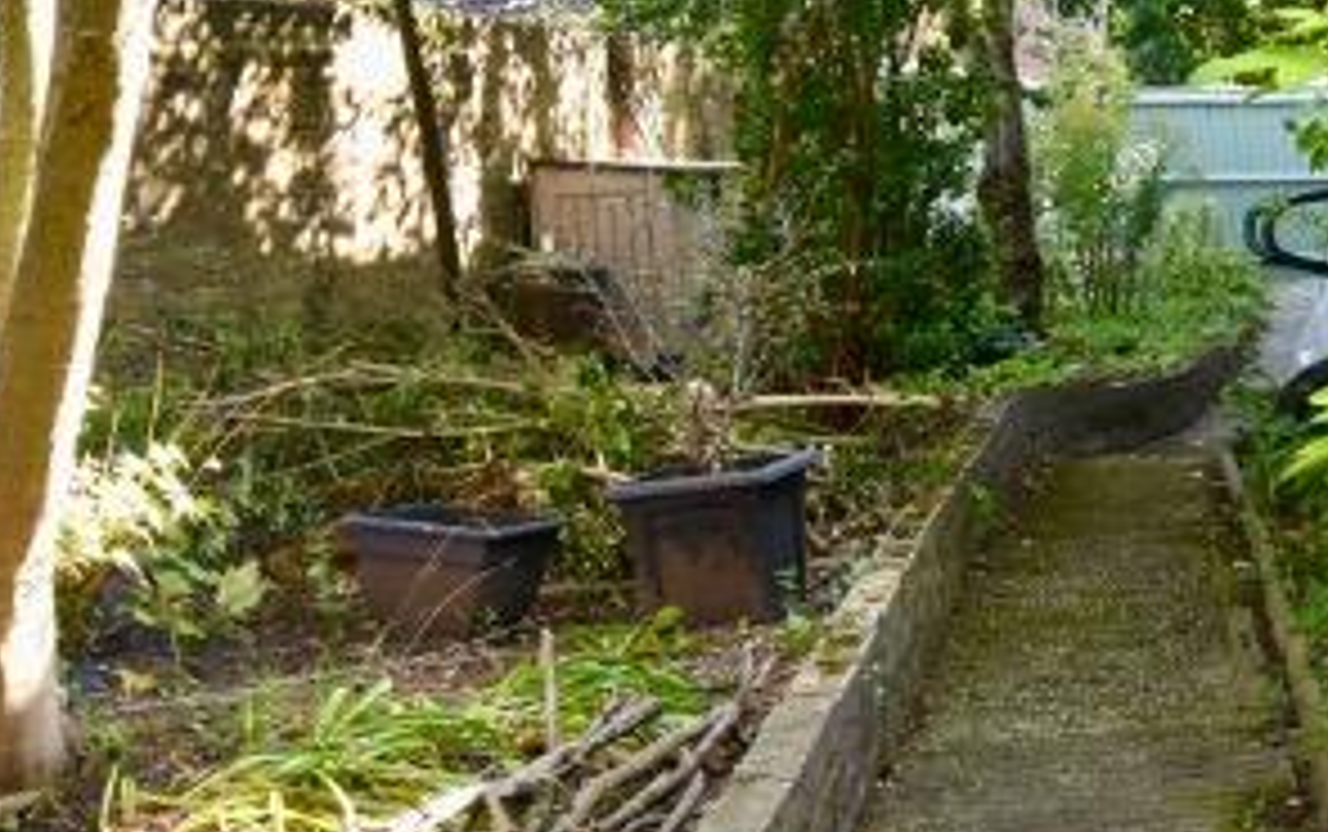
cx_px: 950
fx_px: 1920
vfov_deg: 24.2
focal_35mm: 53
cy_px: 200
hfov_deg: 37.5
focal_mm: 10
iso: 200
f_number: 7.1
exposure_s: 1/30
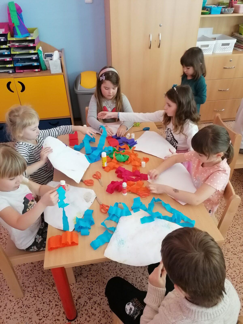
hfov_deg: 51.4
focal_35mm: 27
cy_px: 162
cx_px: 122
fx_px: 253
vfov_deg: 65.3
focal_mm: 4.75
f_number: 1.8
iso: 400
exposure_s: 1/100
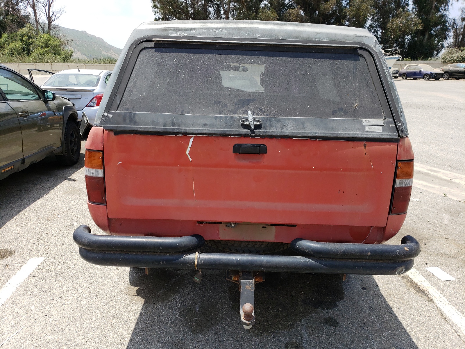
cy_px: 174
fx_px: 349
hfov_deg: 67.3
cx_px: 232
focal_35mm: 26
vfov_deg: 53.1
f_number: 1.5
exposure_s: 1/2000
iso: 50
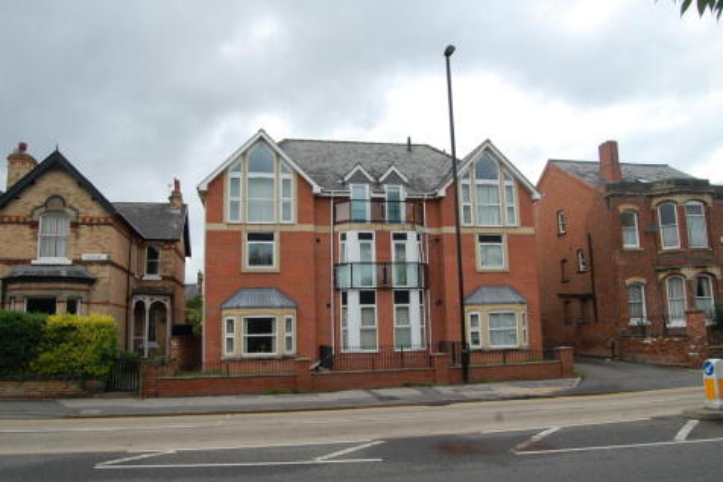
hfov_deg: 67.4
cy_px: 241
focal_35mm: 27
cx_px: 362
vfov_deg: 47.9
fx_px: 542
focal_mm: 18
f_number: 9
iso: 200
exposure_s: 1/320
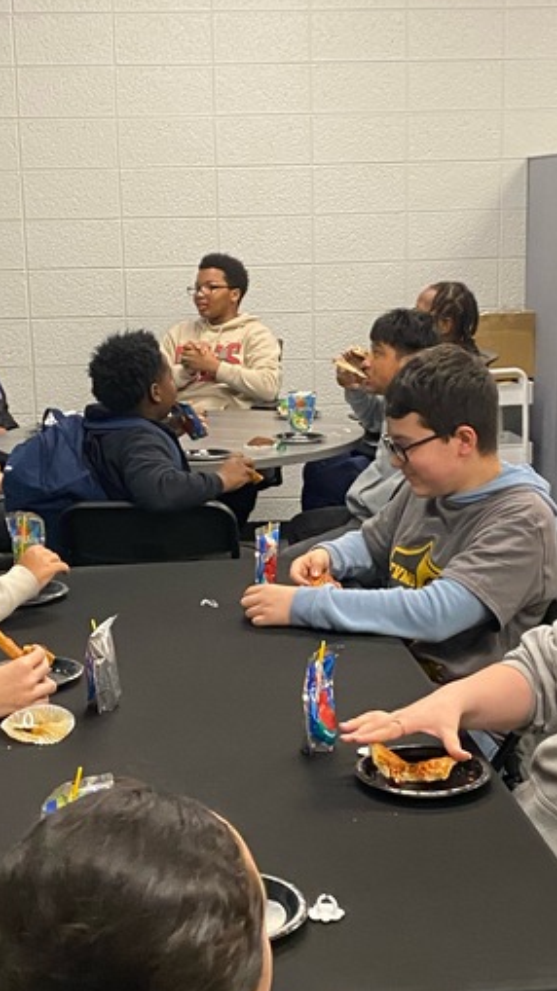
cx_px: 261
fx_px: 1498
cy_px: 543
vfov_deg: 36.6
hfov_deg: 21.1
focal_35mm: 57
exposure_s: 1/60
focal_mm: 4.25
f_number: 1.8
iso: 320
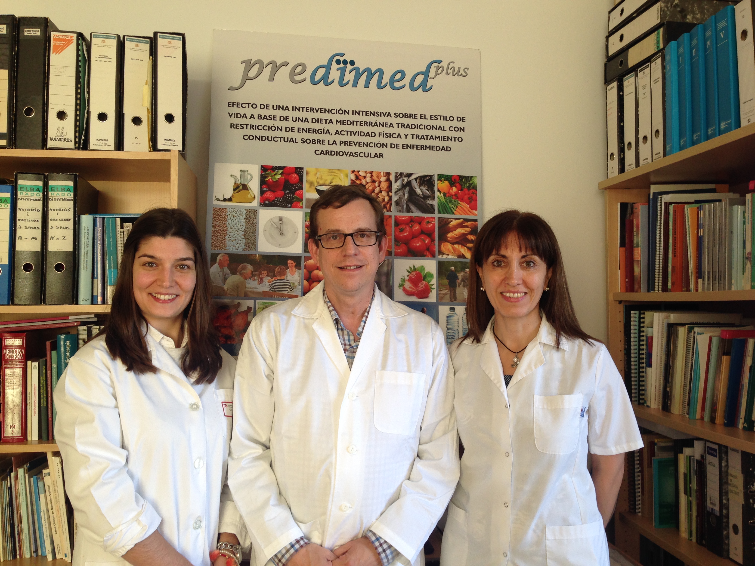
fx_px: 720
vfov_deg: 42.9
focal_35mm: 33
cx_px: 378
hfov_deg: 55.4
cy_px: 283
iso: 64
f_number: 2.4
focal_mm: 4.12
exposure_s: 1/60
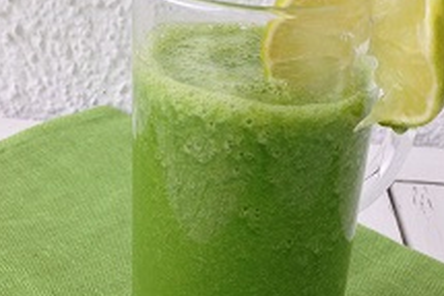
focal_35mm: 64
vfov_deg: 21.0
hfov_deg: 31.4
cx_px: 252
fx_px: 789
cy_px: 234
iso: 50
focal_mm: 4.12
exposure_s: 1/170
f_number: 2.4
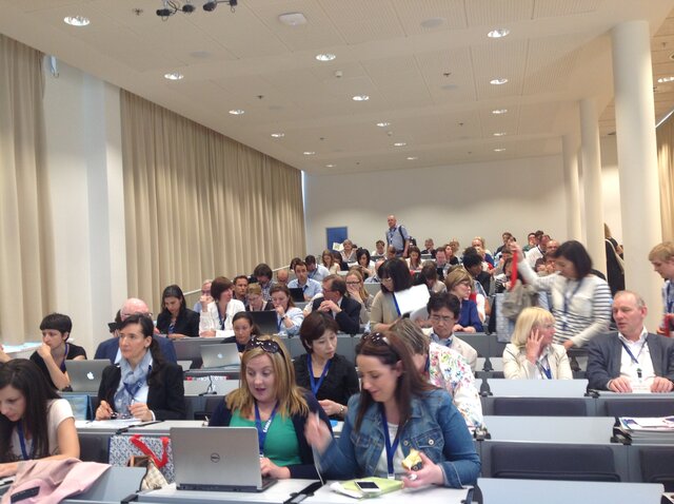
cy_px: 252
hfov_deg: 52.7
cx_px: 337
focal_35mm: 35
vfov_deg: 40.6
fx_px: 680
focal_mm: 4.28
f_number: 2.4
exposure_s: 1/15
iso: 64
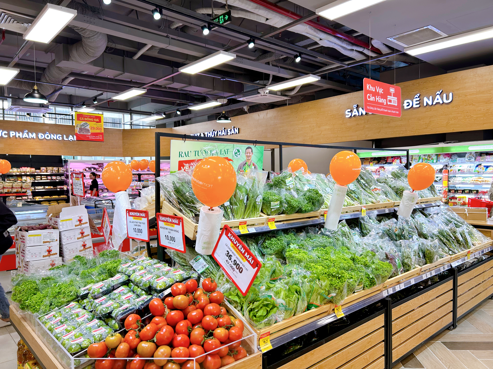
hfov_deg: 67.3
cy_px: 184
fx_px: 370
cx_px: 246
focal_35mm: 26
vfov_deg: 53.1
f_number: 1.5
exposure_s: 1/100
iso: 40
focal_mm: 5.7
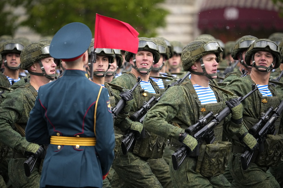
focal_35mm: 397
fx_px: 3120
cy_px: 94
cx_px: 142
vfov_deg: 3.5
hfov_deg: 5.2
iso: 1600
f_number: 6.3
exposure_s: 1/2500
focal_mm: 397
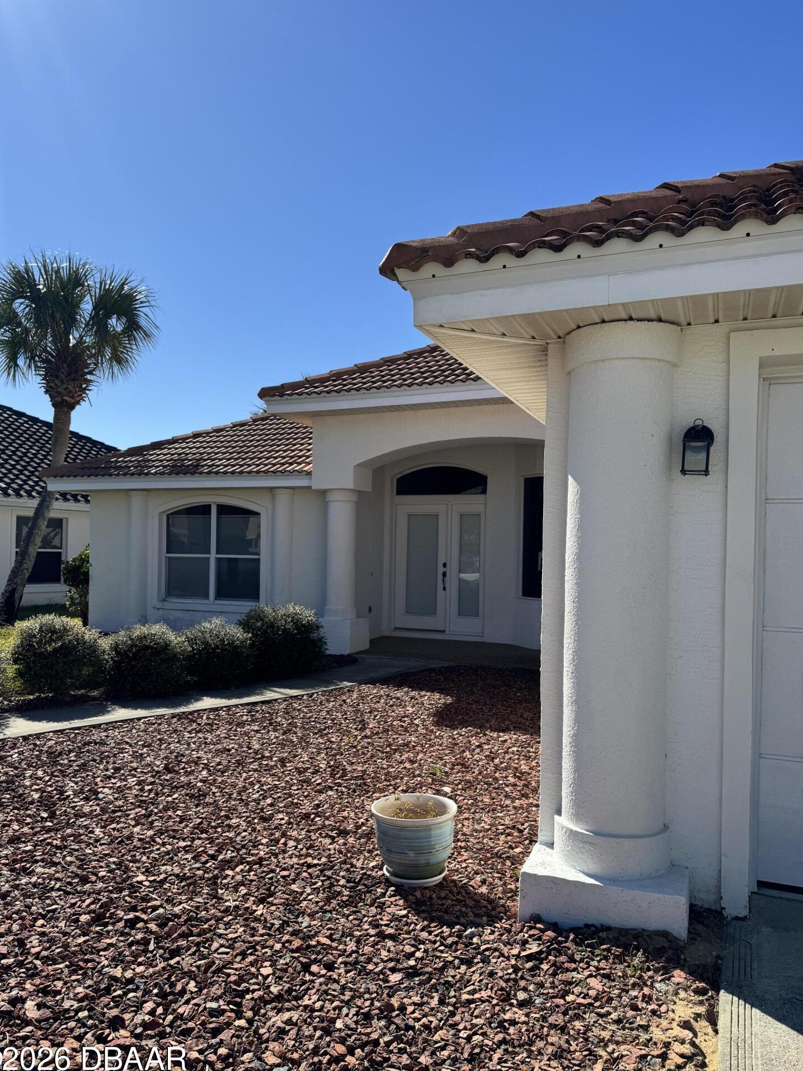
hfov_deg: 54.9
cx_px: 394
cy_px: 552
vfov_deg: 69.4
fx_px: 773
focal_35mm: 25
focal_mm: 6.76
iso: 80
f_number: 1.78
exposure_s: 1/5348
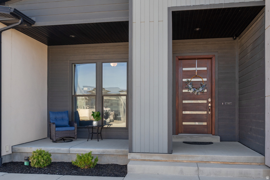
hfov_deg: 61.9
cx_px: 135
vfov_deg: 43.7
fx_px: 225
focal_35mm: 30
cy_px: 90
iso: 800
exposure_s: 1/80
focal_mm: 30
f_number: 8
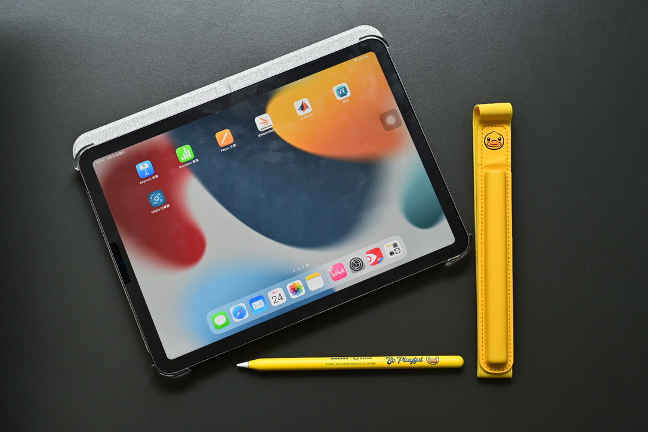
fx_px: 1008
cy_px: 216
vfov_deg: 24.2
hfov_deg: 35.6
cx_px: 324
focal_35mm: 56
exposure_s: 1/60
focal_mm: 56
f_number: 8
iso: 400
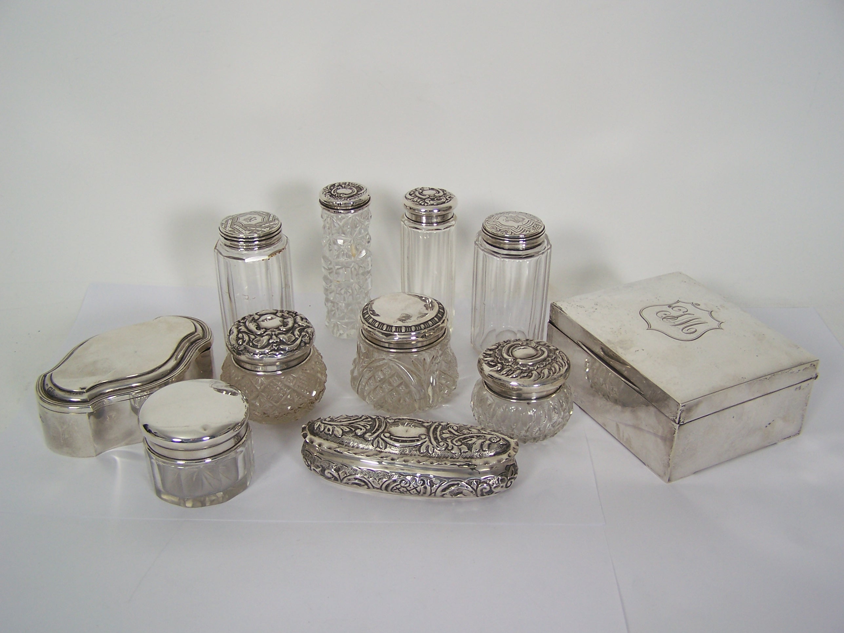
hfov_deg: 49.0
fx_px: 927
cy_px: 316
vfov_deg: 37.7
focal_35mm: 38
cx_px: 422
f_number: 2.8
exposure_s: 1/60
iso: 80
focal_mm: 6.3
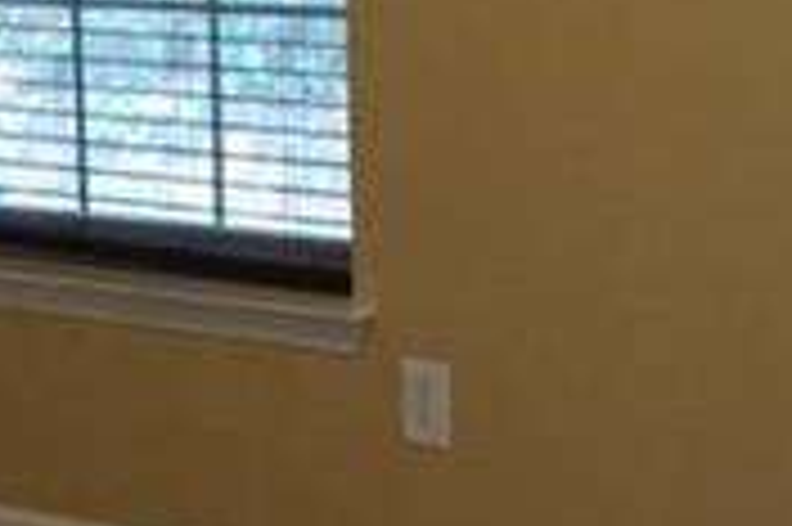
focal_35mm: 140
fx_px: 3077
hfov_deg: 14.6
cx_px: 130
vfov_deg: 9.8
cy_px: 137
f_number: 4
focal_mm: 16
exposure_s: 1/160
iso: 1250
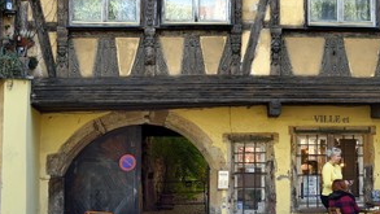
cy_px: 100
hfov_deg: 36.4
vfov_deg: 21.1
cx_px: 232
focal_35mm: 57
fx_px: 574
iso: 200
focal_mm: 38
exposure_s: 1/80
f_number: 6.3
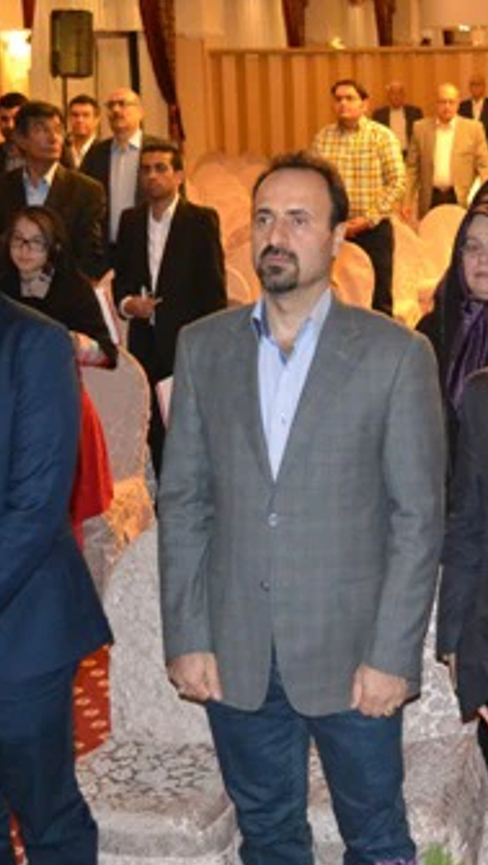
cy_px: 469
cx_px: 485
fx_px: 1653
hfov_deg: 16.5
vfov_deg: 29.3
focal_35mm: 72
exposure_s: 1/60
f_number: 4
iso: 3200
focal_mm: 24
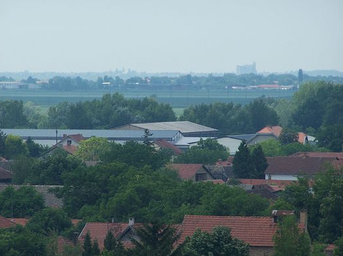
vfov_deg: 3.7
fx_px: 3950
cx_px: 175
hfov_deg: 5.0
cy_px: 124
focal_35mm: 399
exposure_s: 1/750
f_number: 5
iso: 80
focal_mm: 63
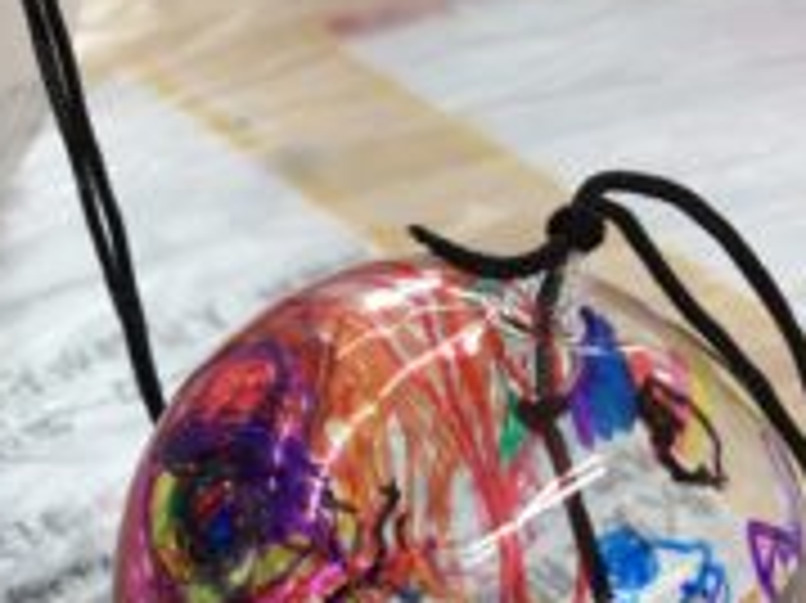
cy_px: 590
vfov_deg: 19.6
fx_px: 1699
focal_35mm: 73
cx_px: 162
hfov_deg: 26.2
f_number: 2.2
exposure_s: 1/60
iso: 32
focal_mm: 4.15
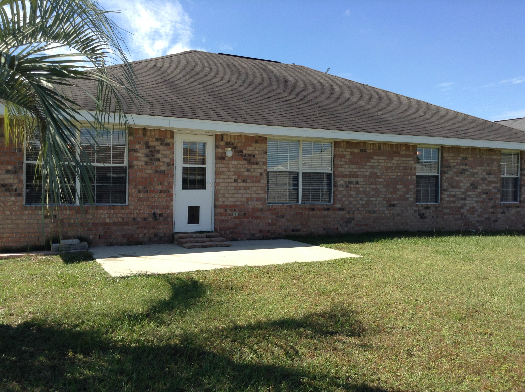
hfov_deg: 55.4
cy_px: 196
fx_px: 500
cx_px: 262
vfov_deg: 42.8
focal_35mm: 33
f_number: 2.4
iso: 32
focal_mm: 3.3
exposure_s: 1/742
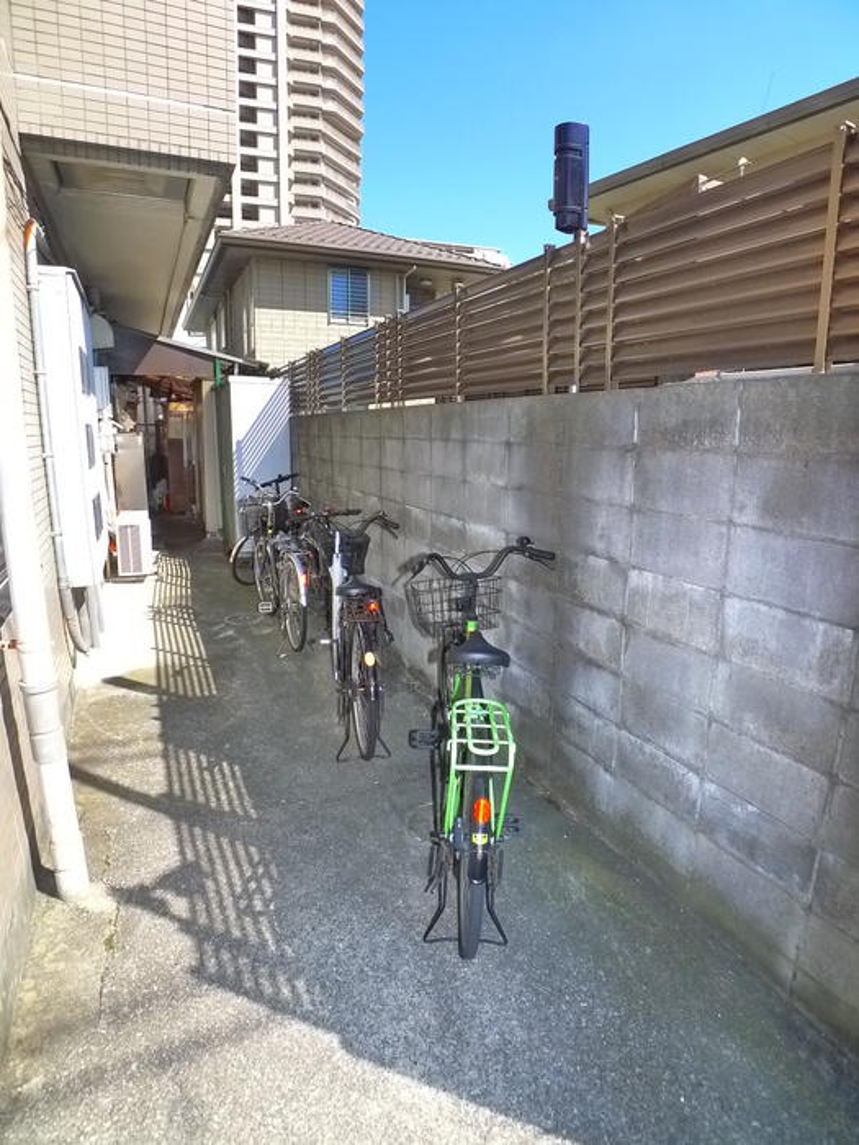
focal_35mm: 24
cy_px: 572
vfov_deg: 71.6
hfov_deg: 56.8
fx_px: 794
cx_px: 430
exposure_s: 1/500
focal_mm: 5.1
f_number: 3.2
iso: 400
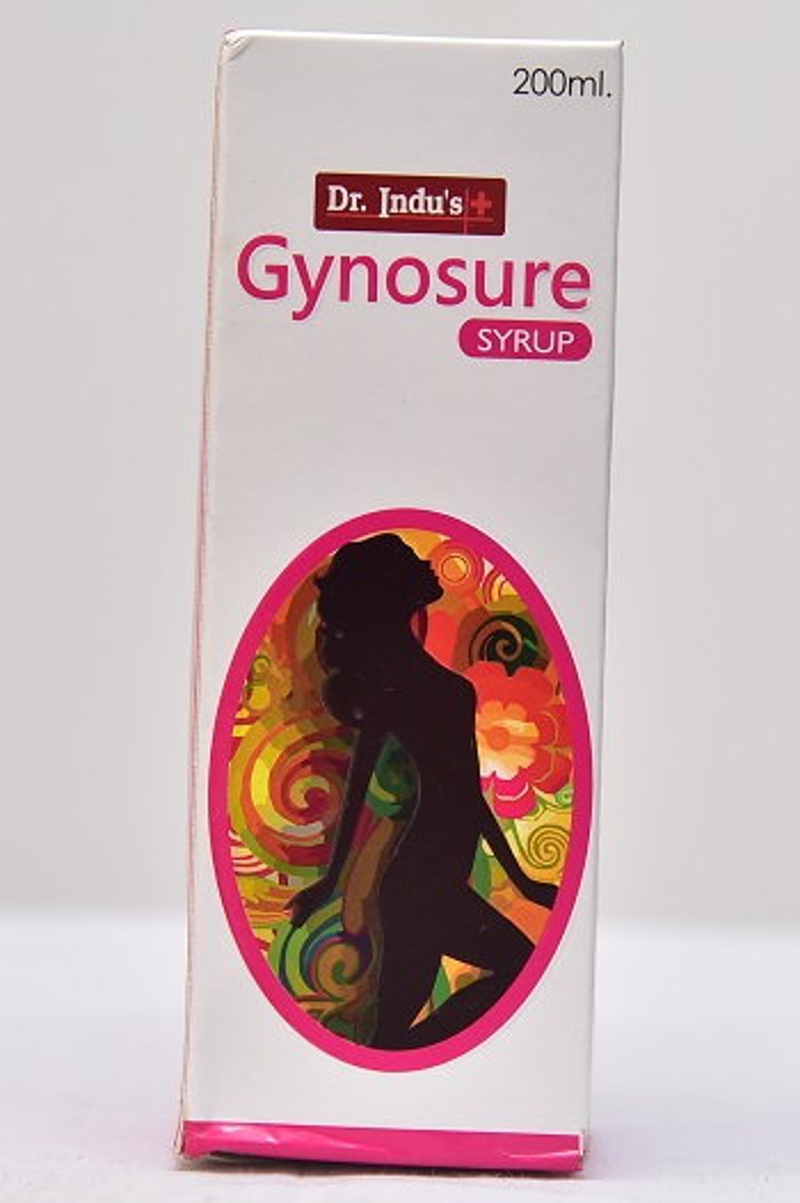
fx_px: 2837
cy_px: 602
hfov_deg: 16.1
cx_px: 400
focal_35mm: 85
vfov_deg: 23.9
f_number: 4.5
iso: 1600
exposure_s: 1/125
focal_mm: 85
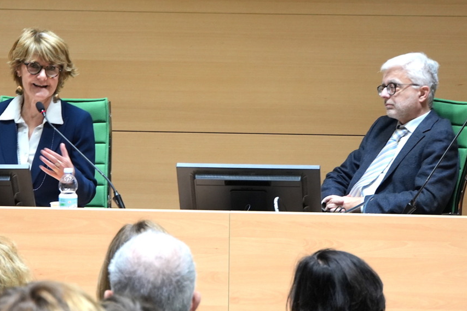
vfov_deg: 7.8
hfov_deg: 11.6
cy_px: 131
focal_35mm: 177
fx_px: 2296
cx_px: 205
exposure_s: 1/50
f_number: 6.3
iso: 2000
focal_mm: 79
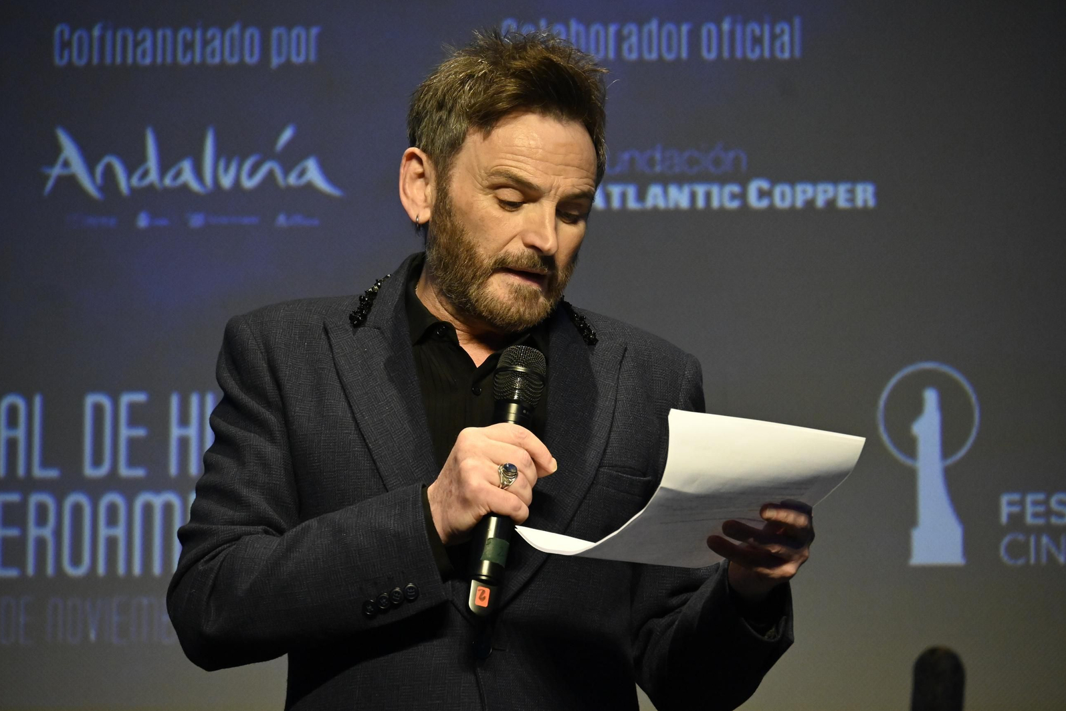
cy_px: 355
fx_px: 8247
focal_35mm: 279
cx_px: 532
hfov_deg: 7.4
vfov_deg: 4.9
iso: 4000
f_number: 6.3
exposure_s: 1/200
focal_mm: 185
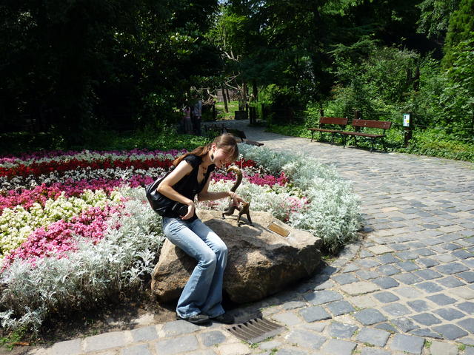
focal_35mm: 33
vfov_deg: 42.9
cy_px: 178
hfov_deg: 55.4
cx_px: 237
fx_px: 452
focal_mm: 5.5
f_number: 2.8
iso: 80
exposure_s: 1/640
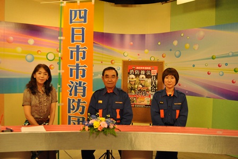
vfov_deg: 39.9
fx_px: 218
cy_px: 80
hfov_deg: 57.3
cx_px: 119
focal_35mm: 33
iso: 2000
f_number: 5
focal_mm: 22
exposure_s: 1/640
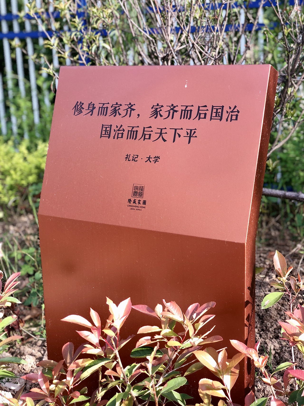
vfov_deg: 33.8
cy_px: 203
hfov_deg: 25.7
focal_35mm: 57
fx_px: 668
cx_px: 152
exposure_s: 1/100
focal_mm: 6.6
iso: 32
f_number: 2.8
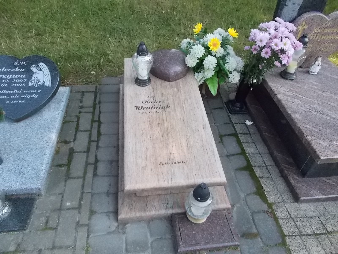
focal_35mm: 26
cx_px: 169
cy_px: 127
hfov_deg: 67.3
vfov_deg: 53.1
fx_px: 254
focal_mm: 4.6
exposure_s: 1/160
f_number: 8
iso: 400
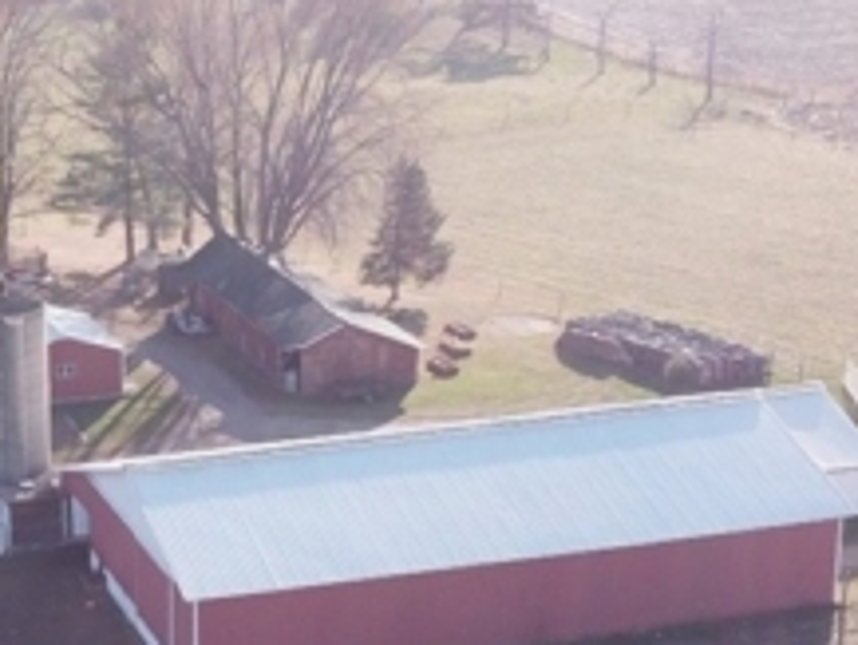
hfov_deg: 27.7
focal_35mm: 70
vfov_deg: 20.8
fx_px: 1736
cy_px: 507
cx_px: 336
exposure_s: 1/541
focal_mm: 4.73
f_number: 2.2
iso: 100
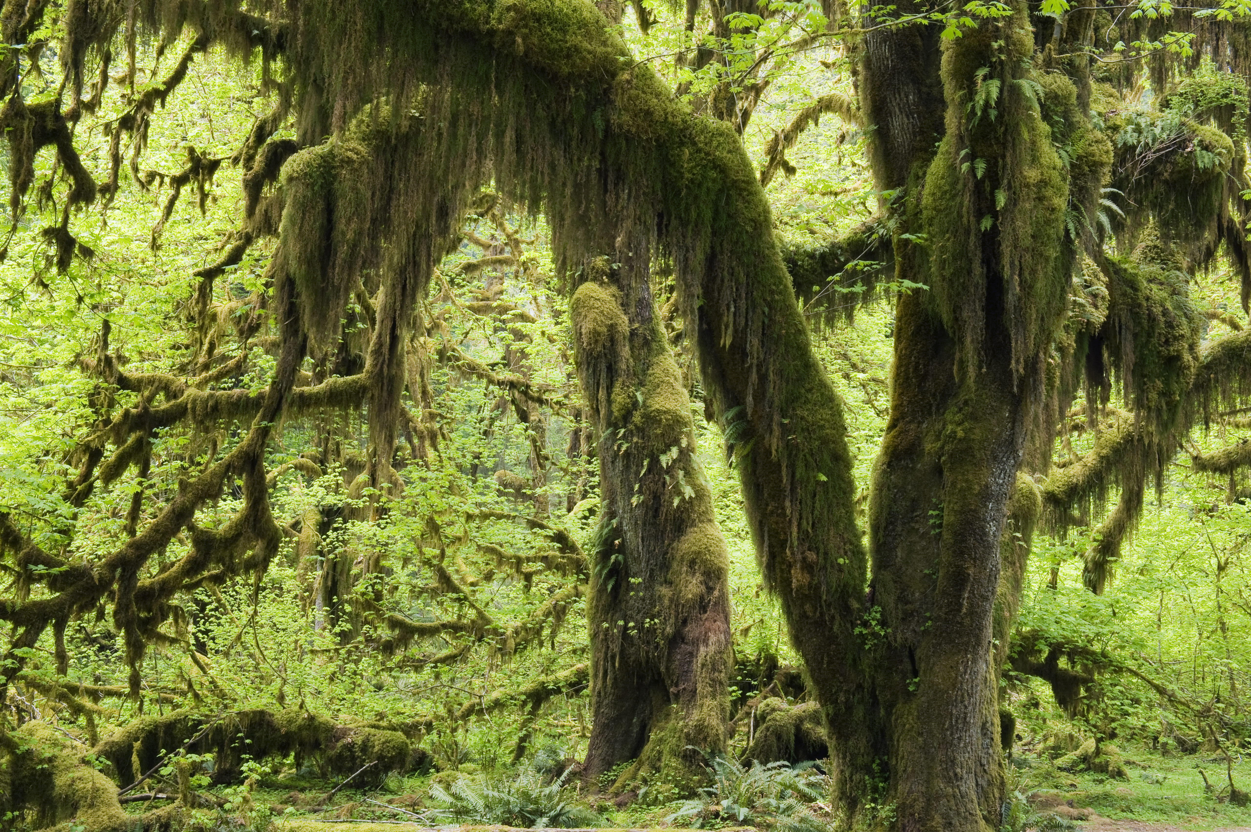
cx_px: 626
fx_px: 1563
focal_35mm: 45
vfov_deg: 29.8
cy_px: 416
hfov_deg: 43.6
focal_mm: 45
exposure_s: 1/3
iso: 320
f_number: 22
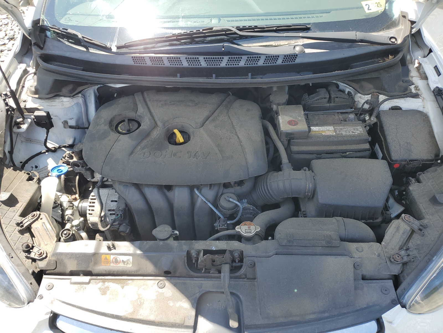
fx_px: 333
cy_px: 166
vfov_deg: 53.1
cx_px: 222
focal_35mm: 26
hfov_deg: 67.3
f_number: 1.5
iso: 50
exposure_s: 1/667
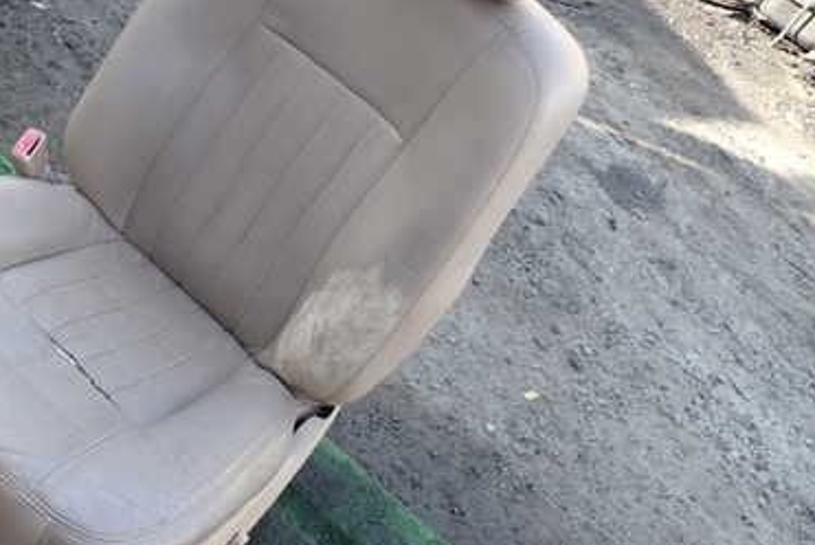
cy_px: 211
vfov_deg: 31.8
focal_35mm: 42
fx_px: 952
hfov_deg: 45.6
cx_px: 270
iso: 100
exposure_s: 1/100
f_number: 2.8
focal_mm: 4.5
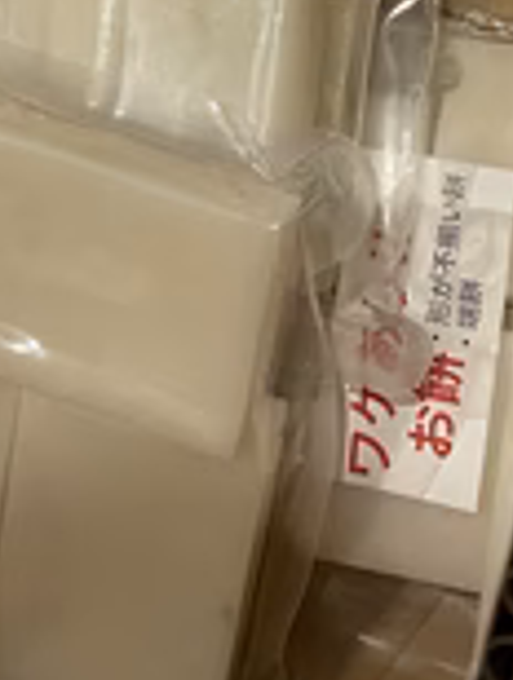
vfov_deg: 14.1
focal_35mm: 135
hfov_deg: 10.9
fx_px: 2660
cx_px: 18
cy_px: -163
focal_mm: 6
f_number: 2
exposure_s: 1/50
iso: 200
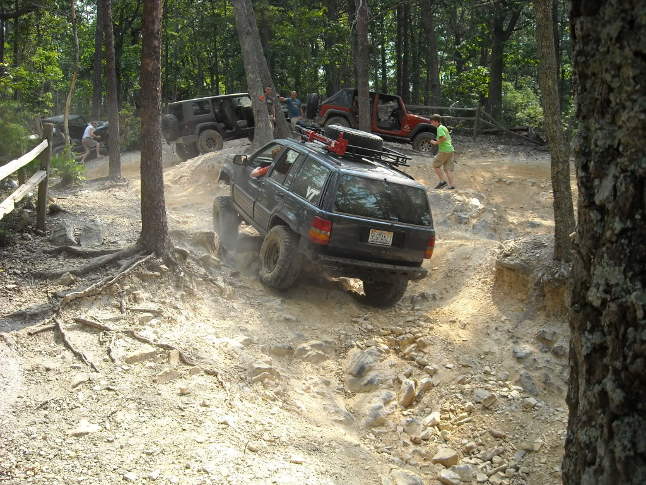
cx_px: 323
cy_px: 242
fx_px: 653
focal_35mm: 35
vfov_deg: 40.7
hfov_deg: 52.6
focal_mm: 5.7
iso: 64
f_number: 2.8
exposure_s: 1/309
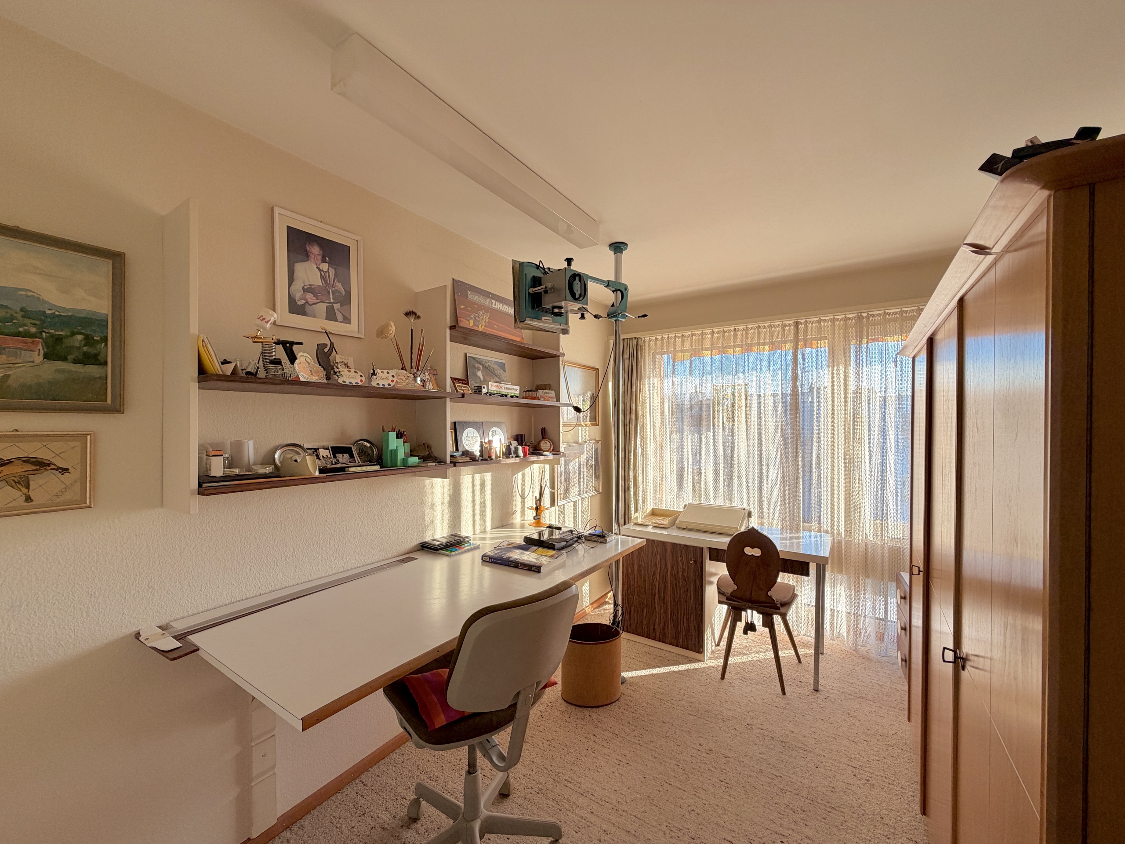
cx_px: 562
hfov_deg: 102.1
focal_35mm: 14
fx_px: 455
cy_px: 422
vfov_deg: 85.7
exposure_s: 1/153
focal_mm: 2.22
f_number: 2.2
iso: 40
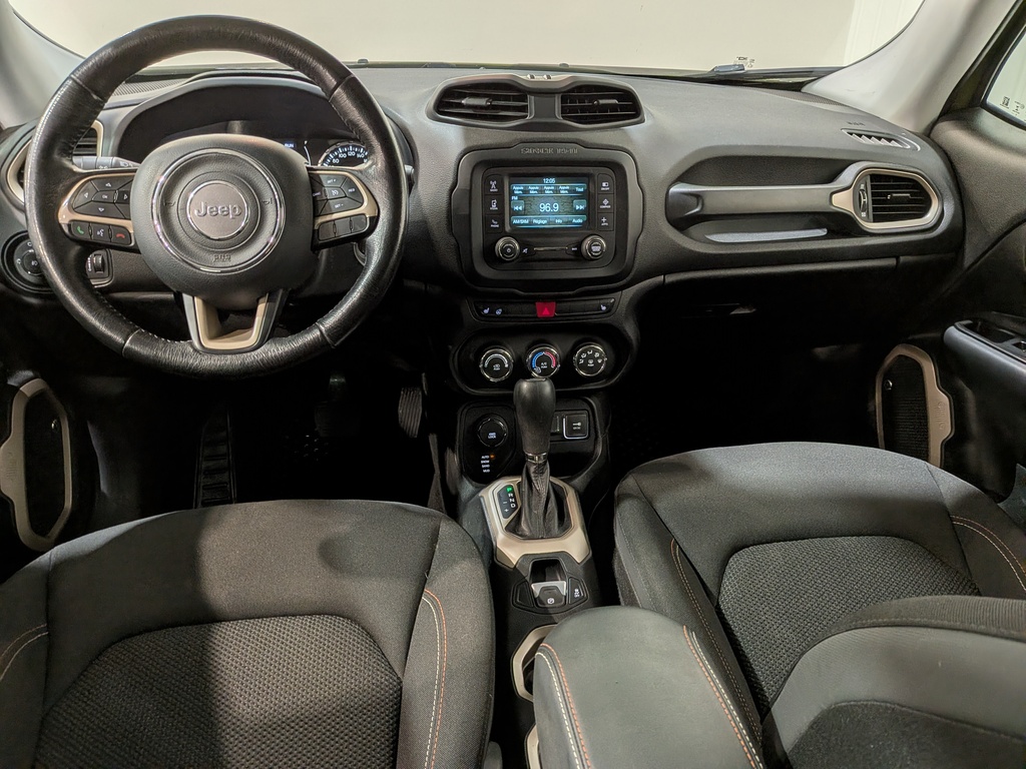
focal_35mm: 24
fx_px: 711
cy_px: 384
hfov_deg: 71.6
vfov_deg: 56.8
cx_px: 513
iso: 30
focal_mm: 4.53
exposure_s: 1/120
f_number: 1.7
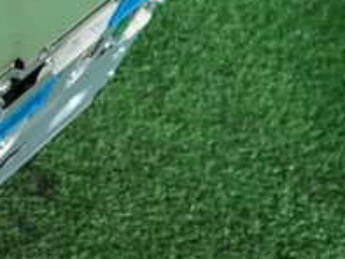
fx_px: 758
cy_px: 46
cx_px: -168
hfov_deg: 21.6
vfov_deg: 19.2
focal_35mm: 76
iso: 100
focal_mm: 4.5
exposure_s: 1/60
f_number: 2
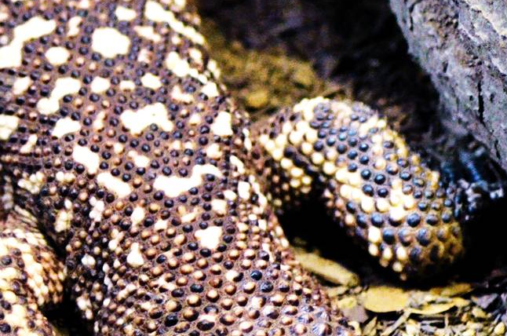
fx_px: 5116
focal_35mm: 364
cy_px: 262
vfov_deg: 3.8
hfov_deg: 5.7
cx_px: 163
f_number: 4
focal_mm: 98
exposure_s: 1/60
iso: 3200
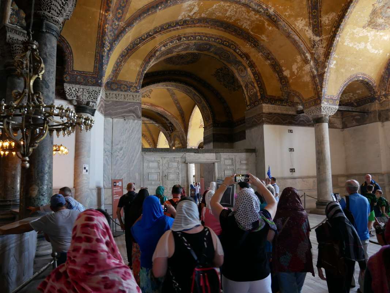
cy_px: 146
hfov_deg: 71.6
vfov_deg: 56.8
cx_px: 195
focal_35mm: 24
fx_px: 270
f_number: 3.5
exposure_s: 1/60
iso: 1000
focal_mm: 12
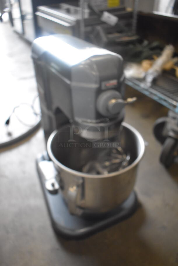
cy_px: 133
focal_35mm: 30
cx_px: 89
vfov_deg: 61.9
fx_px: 222
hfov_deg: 43.7
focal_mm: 20
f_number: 3.8
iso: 2500
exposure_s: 1/125
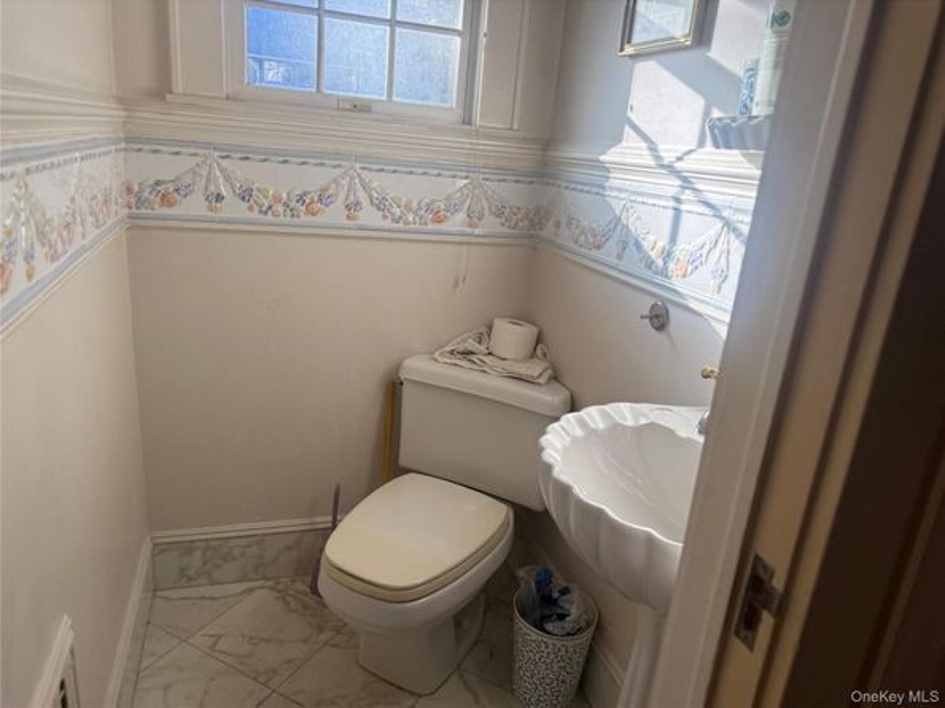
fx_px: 655
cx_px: 472
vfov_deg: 56.8
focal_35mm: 24
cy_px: 354
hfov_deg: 71.6
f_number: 1.78
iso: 125
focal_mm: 6.76
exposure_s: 1/237
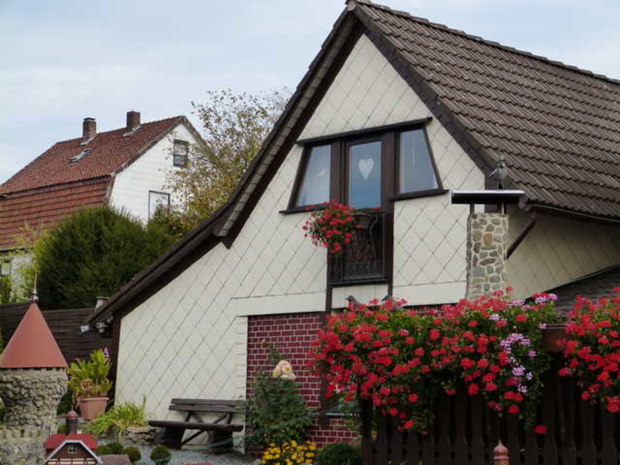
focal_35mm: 75
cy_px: 232
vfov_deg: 19.6
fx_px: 1343
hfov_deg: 26.0
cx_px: 310
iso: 200
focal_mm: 13.5
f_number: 3.5
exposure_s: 1/800
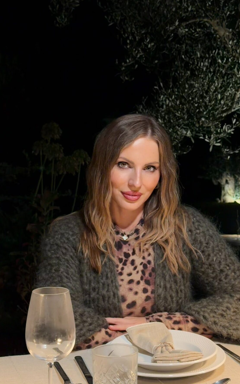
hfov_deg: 22.0
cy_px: 194
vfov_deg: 34.5
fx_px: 617
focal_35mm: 59
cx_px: 145
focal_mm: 6.76
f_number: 1.78
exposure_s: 1/40
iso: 320
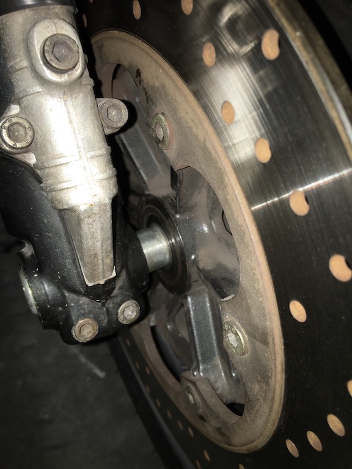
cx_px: 176
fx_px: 393
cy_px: 234
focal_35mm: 29
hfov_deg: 48.2
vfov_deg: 61.7
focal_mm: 4.15
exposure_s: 1/47
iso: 25
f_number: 2.2
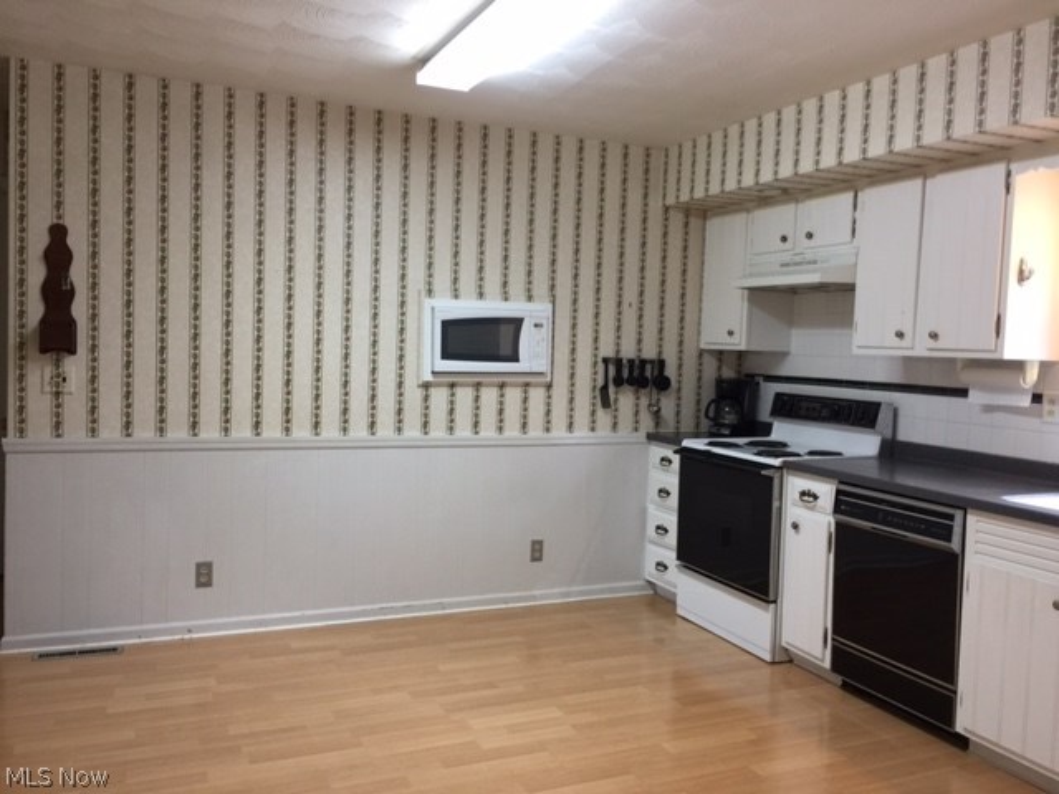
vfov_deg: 48.2
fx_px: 887
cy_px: 397
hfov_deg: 61.7
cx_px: 530
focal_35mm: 29
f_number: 2.2
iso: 50
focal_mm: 4.15
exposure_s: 1/15
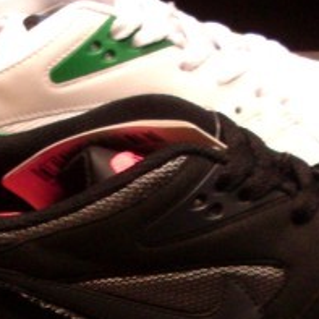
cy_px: 268
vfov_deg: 17.4
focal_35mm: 99
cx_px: 151
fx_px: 1032
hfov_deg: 17.6
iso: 100
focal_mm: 6.3
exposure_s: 1/45
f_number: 2.8
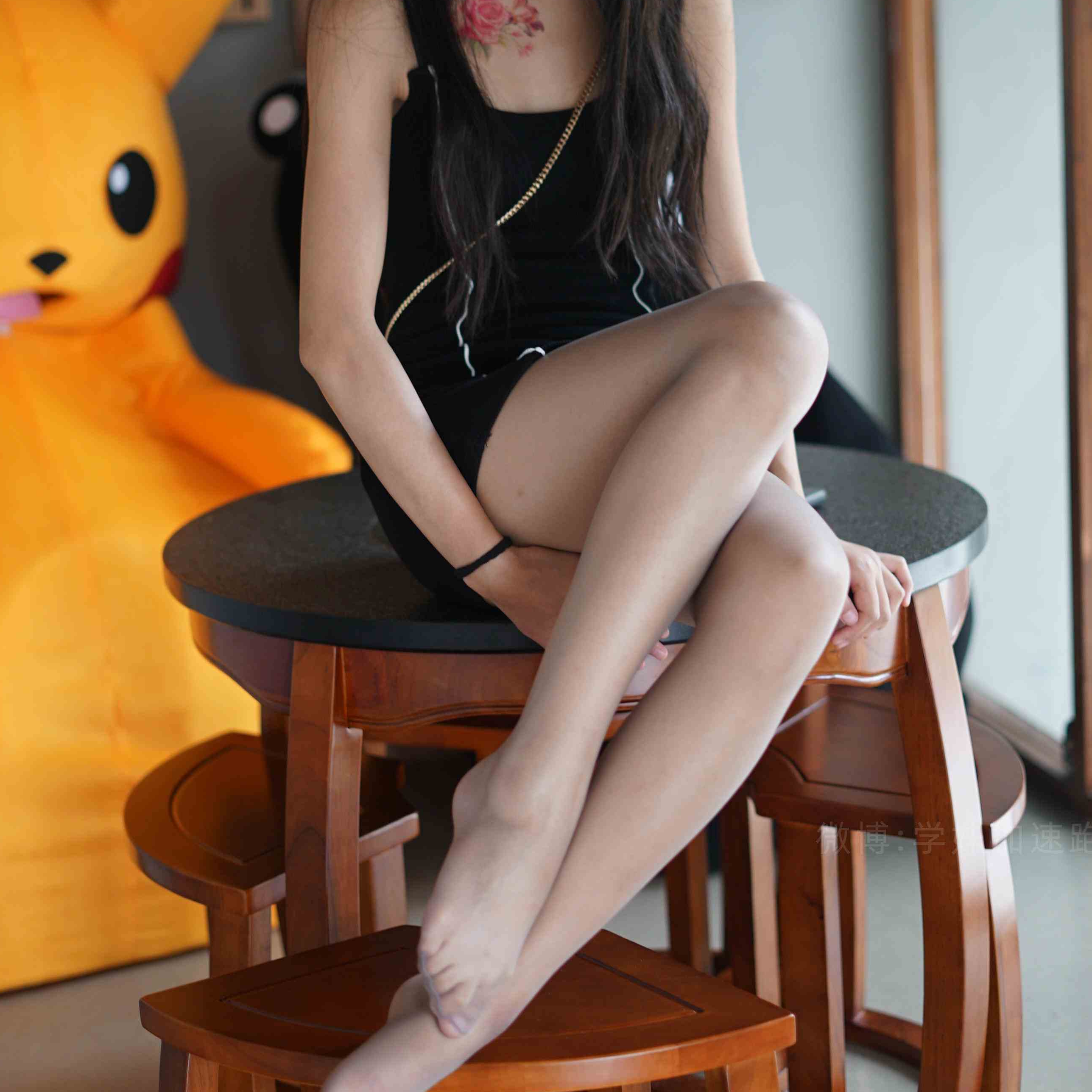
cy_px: 466
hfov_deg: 24.7
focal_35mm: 70
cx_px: 583
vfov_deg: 24.6
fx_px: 2498
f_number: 1.8
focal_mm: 50
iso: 200
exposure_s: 1/160
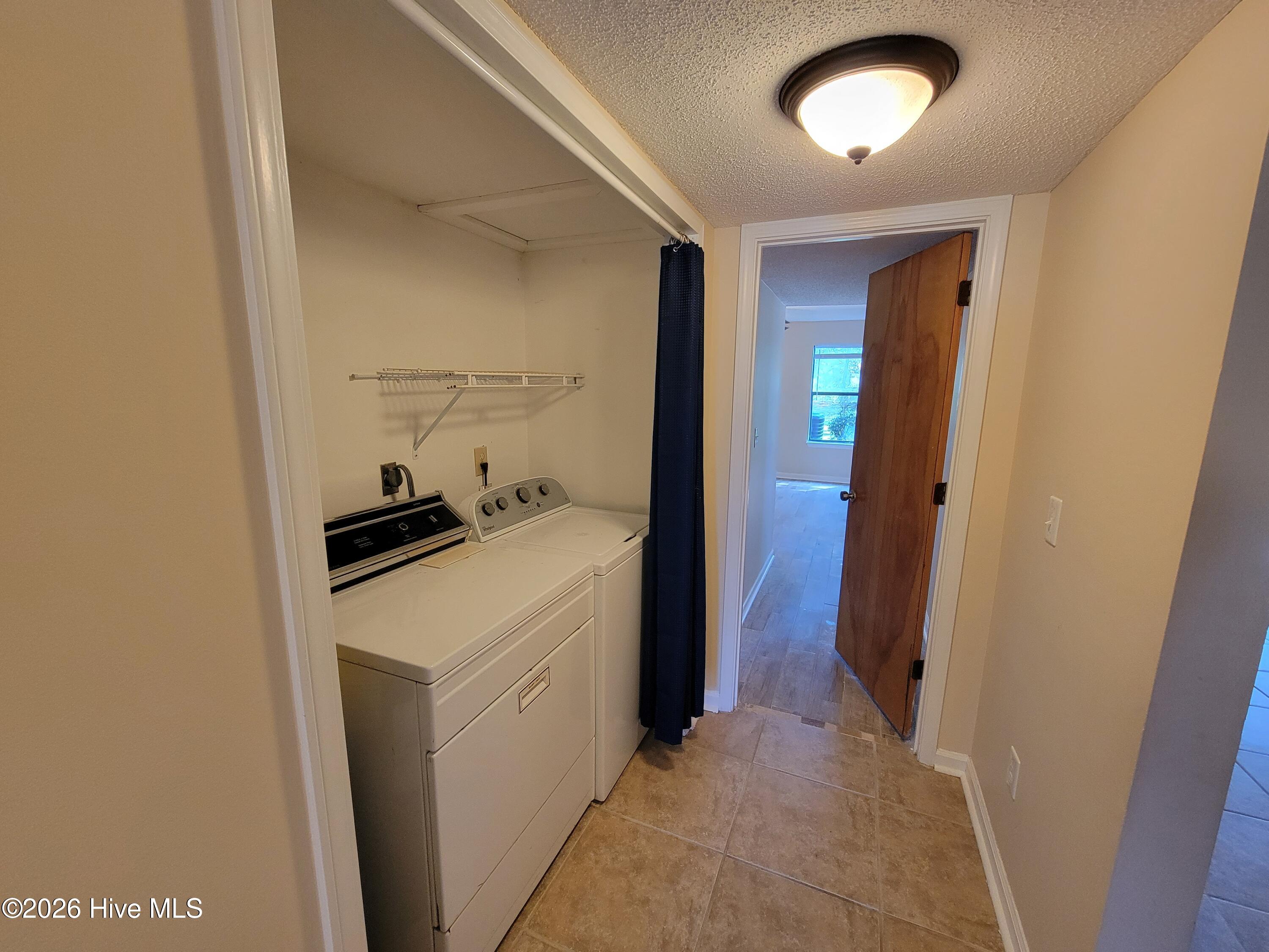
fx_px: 477
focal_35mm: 13
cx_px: 634
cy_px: 476
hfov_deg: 106.2
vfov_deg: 89.9
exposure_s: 1/60
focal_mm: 2.2
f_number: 2.2
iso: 400
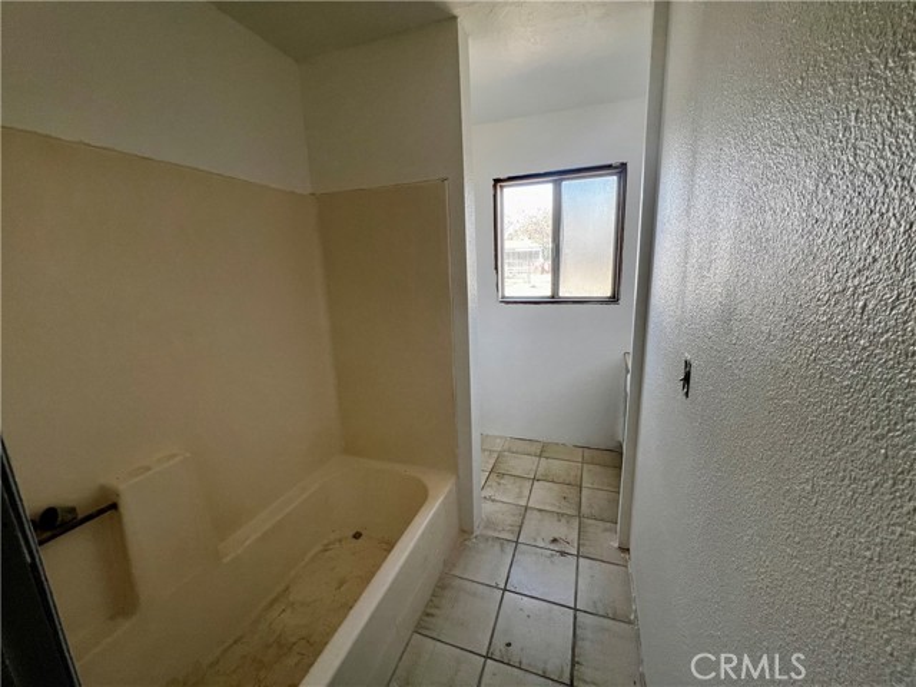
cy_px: 344
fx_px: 344
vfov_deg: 89.9
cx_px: 458
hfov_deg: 106.2
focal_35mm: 13
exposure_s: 1/120
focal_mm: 1.57
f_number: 1.8
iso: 64
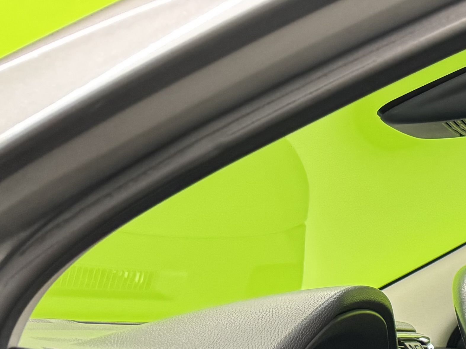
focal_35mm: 87
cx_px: 816
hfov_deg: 18.2
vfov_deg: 14.8
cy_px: 627
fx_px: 1171
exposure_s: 1/50
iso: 400
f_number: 1.78
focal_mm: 6.76
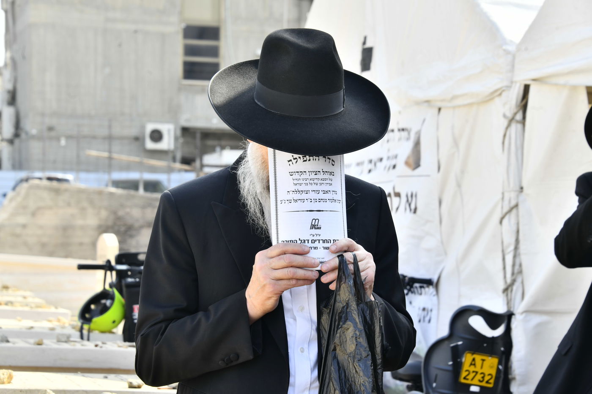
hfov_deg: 19.5
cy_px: 197
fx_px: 1726
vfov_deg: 13.0
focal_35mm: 105
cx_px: 296
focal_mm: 105
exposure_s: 1/200
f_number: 10
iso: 250
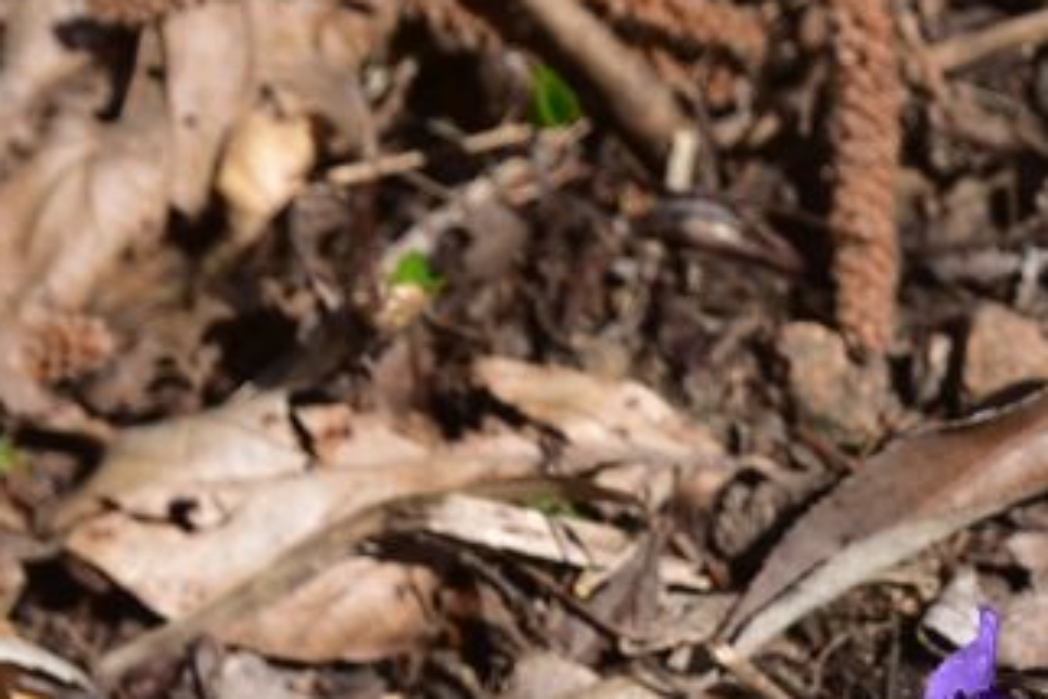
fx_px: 5883
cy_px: 1058
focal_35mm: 202
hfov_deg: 9.9
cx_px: 1575
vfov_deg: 6.7
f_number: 10
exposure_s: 1/200
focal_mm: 50
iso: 160
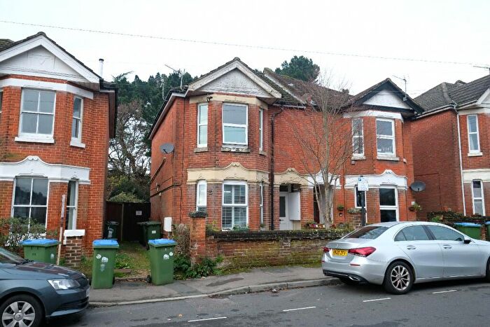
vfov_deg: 45.0
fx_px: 395
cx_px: 245
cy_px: 164
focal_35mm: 29
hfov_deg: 63.6
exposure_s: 1/200
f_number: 4.5
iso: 200
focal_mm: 19.1
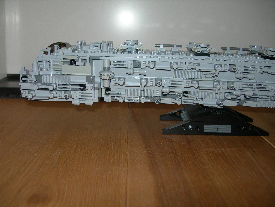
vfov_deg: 37.7
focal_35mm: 38
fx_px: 302
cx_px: 138
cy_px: 104
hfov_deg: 49.0
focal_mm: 7.8
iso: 50
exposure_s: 1/60.1
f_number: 2.8
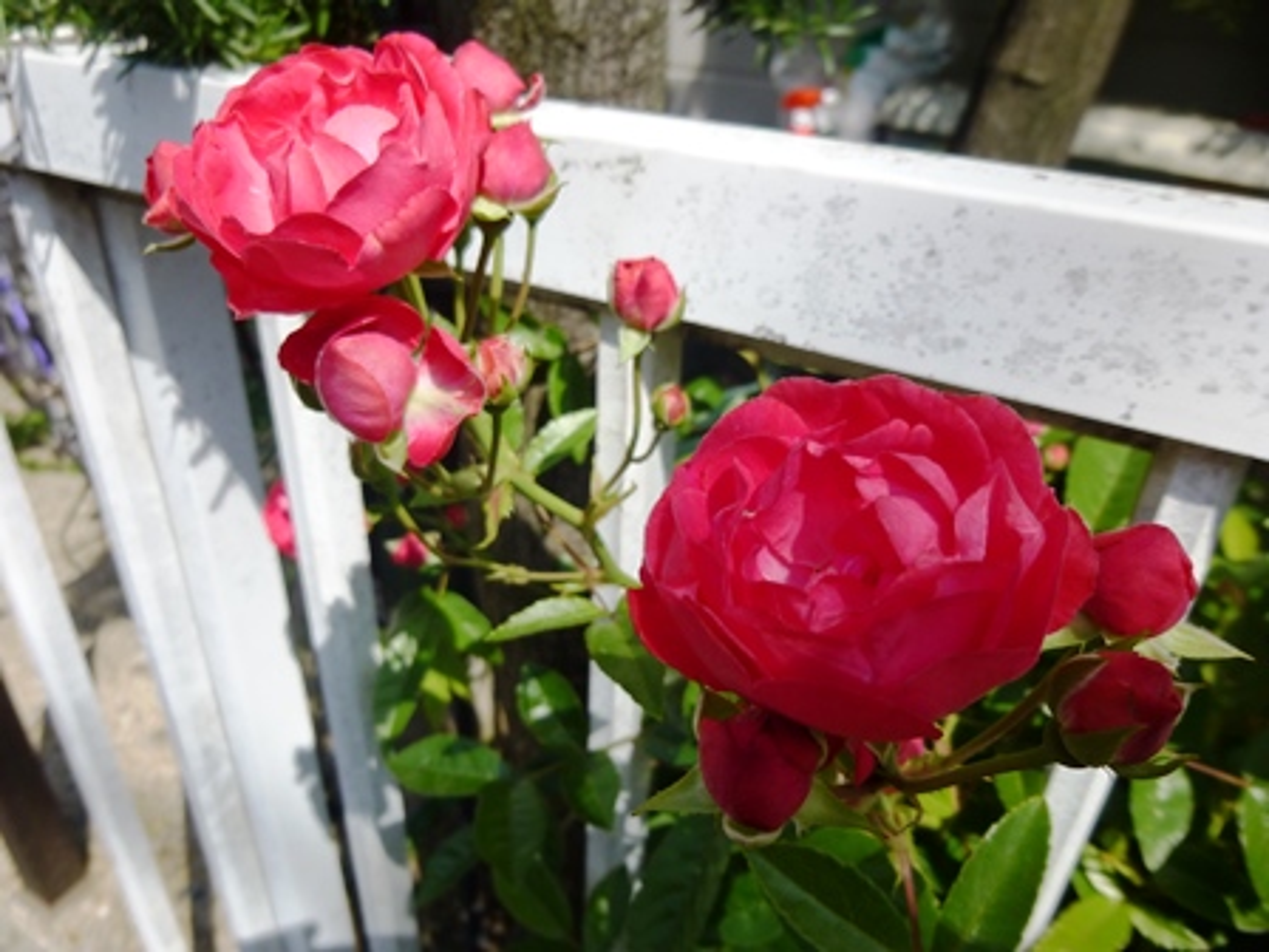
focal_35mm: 25
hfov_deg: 69.4
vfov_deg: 54.9
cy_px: 476
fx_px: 916
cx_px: 634
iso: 100
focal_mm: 4.5
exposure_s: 1/1000
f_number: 3.1
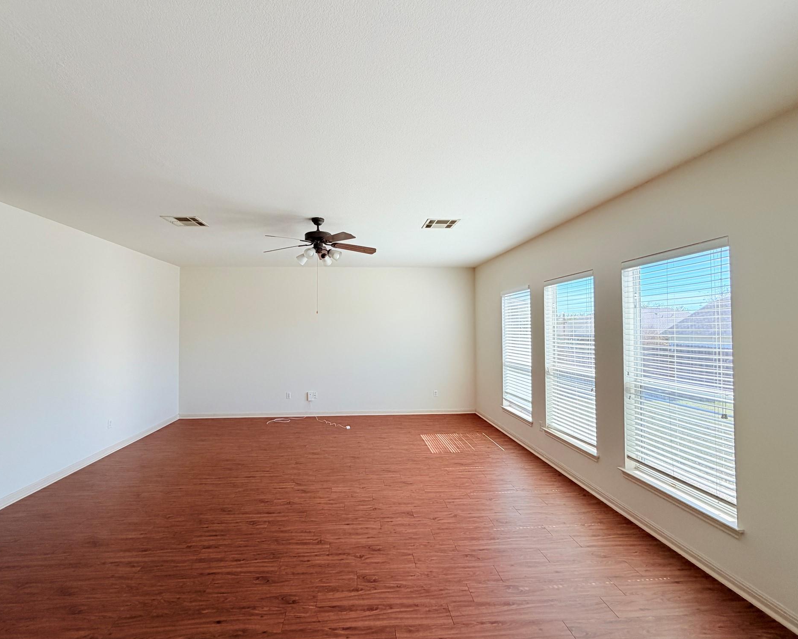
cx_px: 372
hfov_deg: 96.7
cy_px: 321
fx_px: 354
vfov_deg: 84.0
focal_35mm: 15
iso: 50
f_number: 2.2
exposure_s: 1/202
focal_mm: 2.22
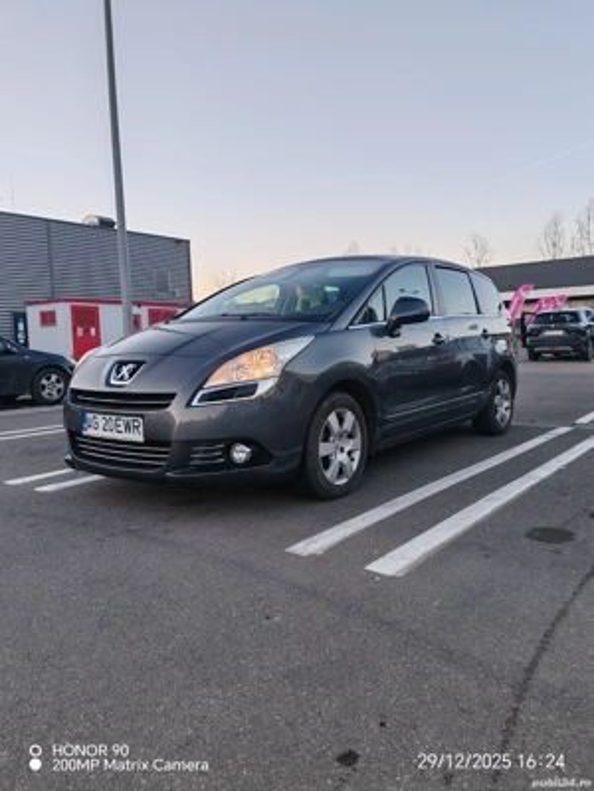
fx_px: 618
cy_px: 396
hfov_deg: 51.4
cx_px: 297
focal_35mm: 27
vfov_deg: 65.3
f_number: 1.9
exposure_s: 1/100
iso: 50
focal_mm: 6.12
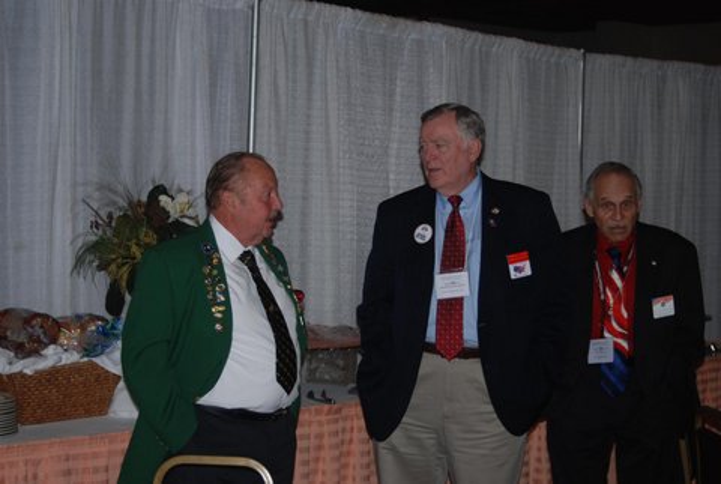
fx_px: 1324
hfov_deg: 30.5
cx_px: 360
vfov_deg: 20.7
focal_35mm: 66
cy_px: 242
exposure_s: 1/60
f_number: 4.2
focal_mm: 44
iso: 125
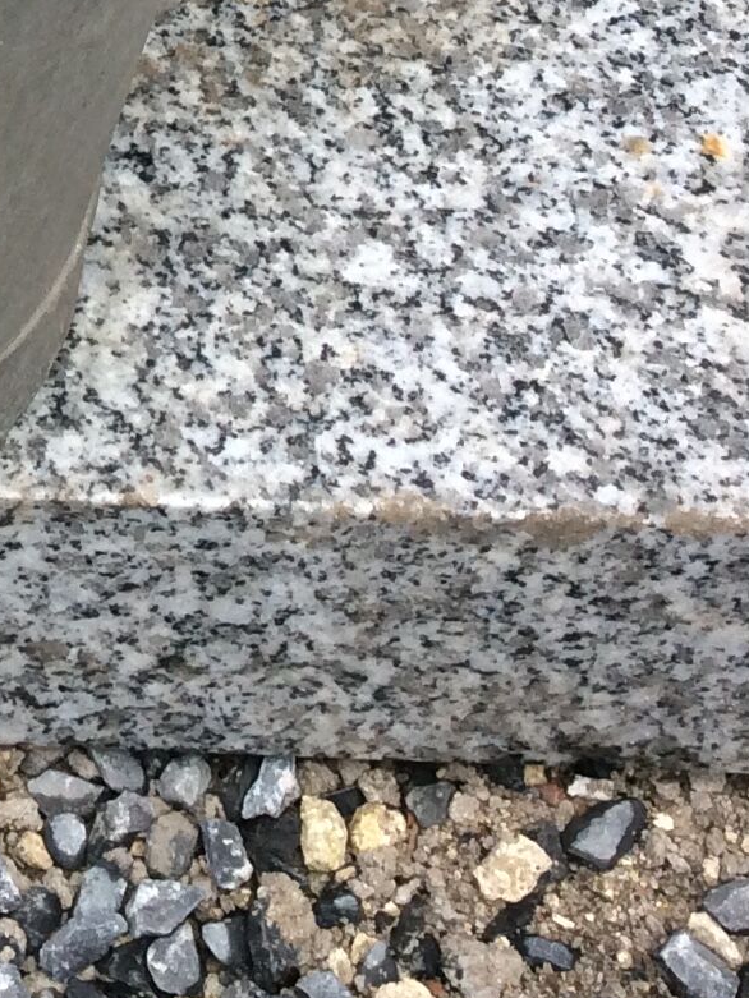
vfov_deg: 17.6
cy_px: -225
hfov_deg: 13.2
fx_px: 3057
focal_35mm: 106
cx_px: -362
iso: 32
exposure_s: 1/186
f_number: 2.4
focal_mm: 3.3
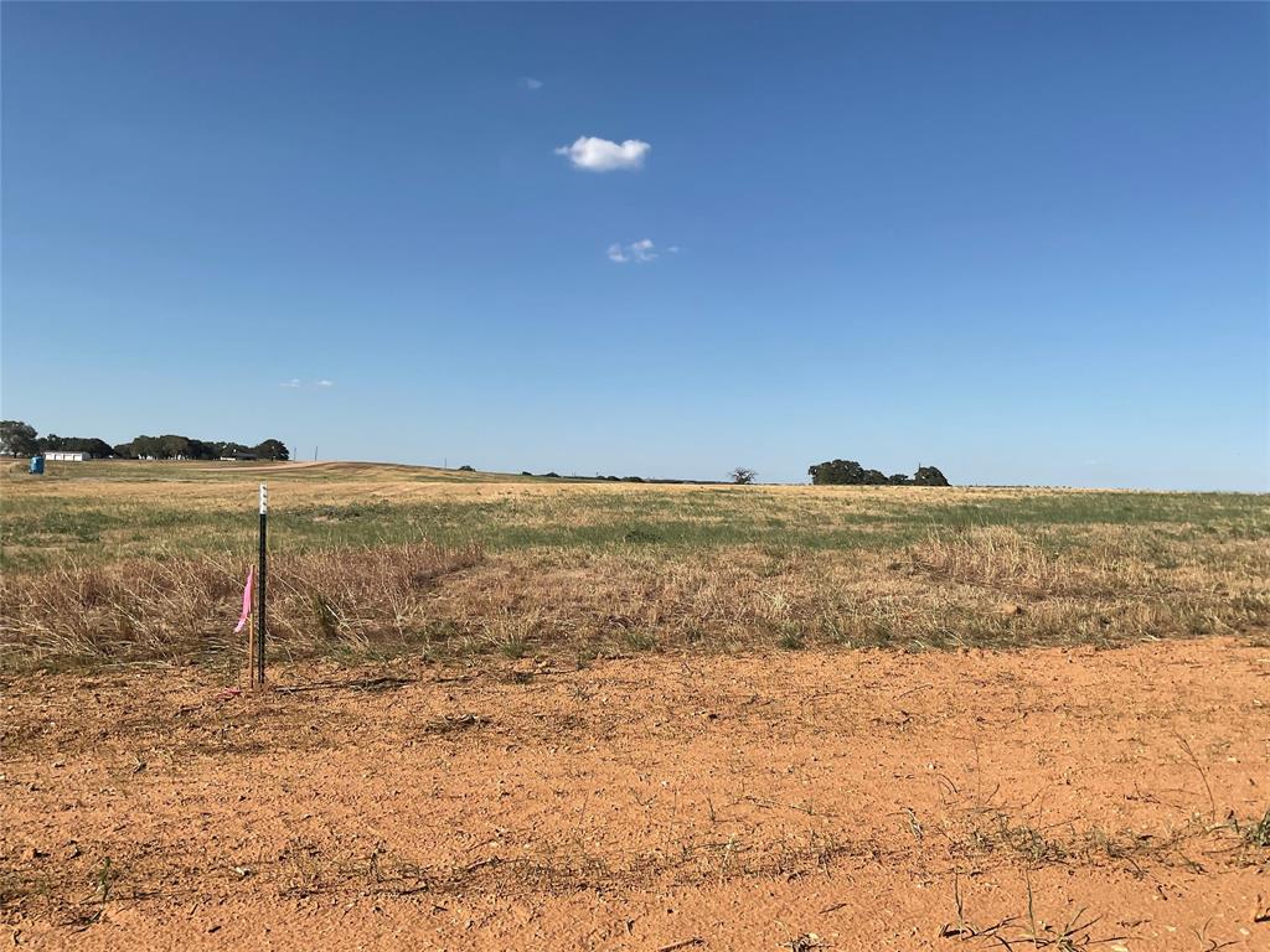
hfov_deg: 61.7
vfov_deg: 48.2
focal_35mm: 29
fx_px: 1064
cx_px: 635
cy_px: 476
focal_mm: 3
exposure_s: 1/2959
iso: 20
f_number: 1.8
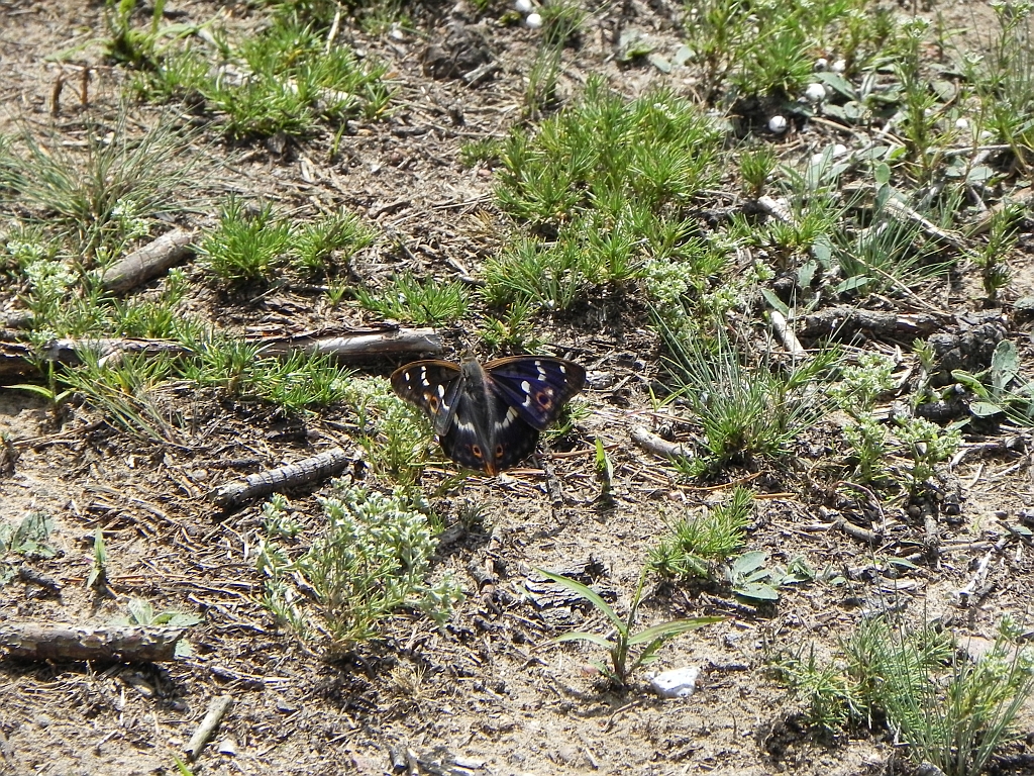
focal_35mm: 425
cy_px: 388
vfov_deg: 3.5
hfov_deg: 4.7
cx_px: 517
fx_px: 12695
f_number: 6.3
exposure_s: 1/414
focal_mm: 75.7
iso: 160
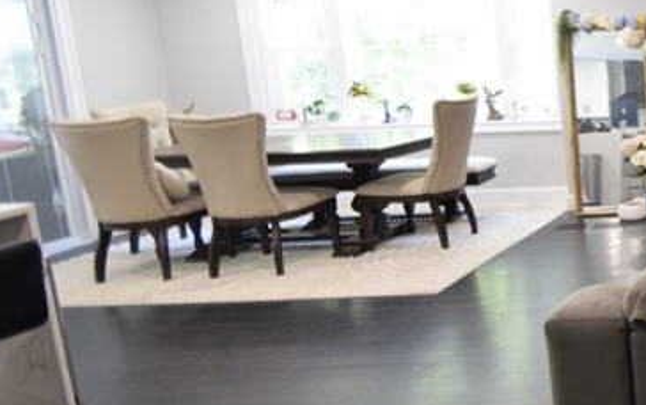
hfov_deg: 32.7
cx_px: 864
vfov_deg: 29.8
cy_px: 147
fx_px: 758
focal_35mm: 43
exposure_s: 1/60
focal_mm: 10
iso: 900
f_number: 3.5
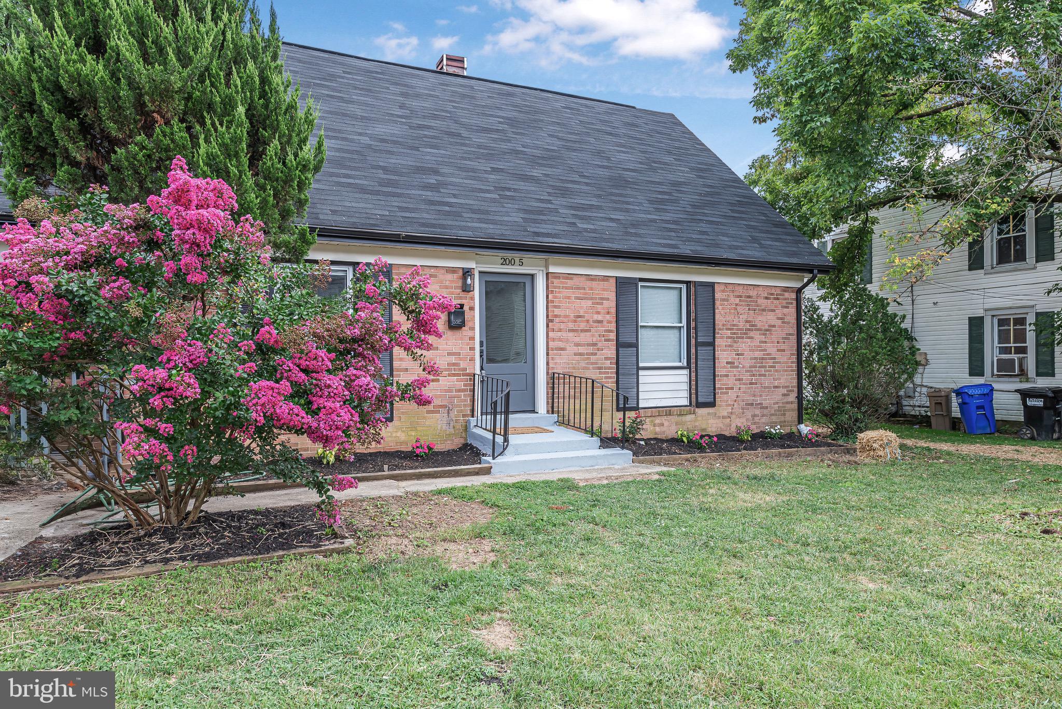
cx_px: 531
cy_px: 354
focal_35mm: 24
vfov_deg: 53.2
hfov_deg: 73.7
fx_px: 708
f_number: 9
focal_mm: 24
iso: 250
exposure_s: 1/80
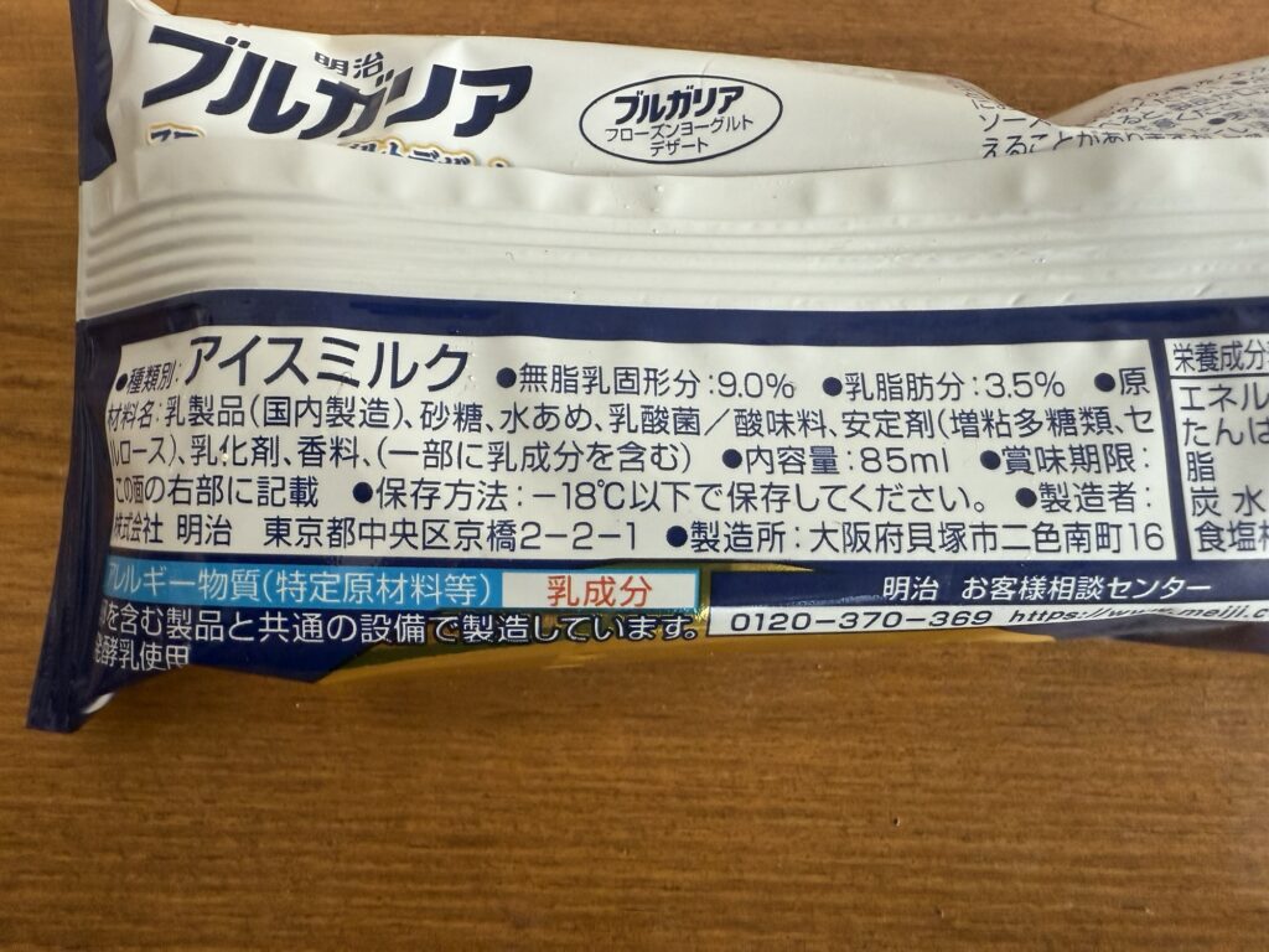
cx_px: 634
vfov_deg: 56.8
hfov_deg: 71.6
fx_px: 880
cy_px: 476
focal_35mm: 24
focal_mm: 2.22
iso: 320
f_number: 2.2
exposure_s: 1/86
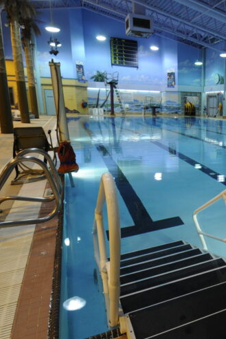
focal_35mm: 28
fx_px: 263
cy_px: 165
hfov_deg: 41.7
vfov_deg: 65.4
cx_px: 214
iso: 250
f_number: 8
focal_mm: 12
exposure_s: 1/6
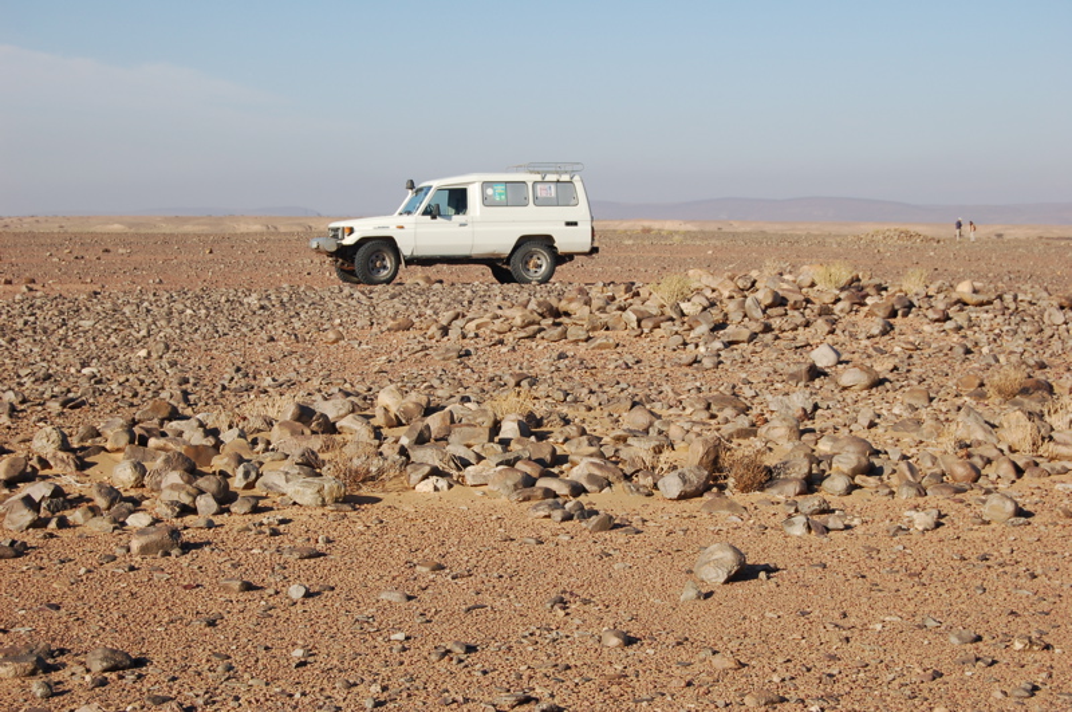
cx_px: 536
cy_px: 356
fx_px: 1873
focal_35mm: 63
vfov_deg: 21.5
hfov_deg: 31.9
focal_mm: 42
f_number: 9
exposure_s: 1/320
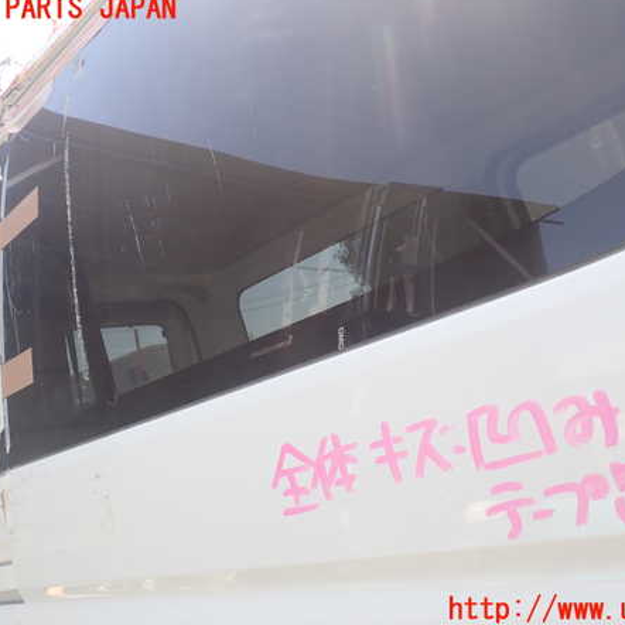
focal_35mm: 36
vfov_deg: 46.0
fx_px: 735
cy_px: 310
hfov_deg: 46.0
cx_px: 344
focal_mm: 5.4
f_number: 3.2
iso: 100
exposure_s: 1/200
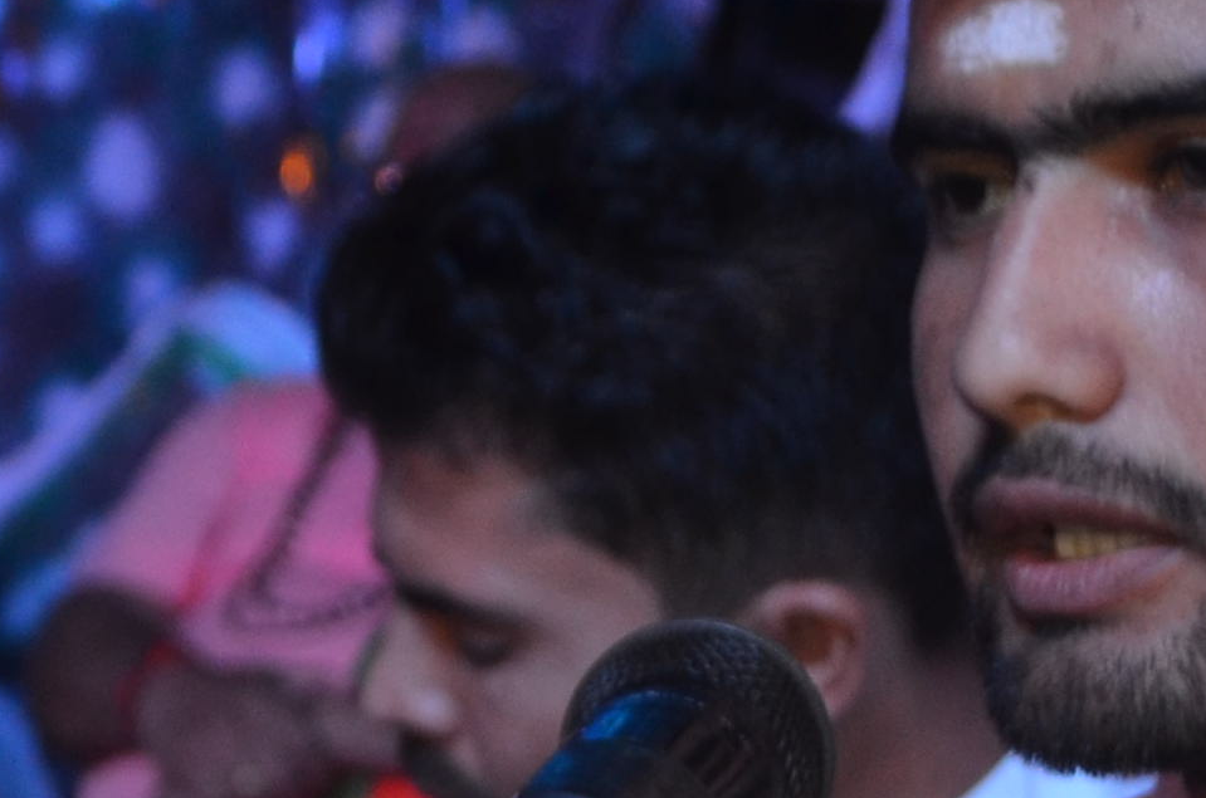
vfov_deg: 7.2
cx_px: -131
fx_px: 6184
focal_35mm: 185
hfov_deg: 11.0
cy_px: 1394
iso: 400
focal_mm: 24
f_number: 4
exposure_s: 1/60
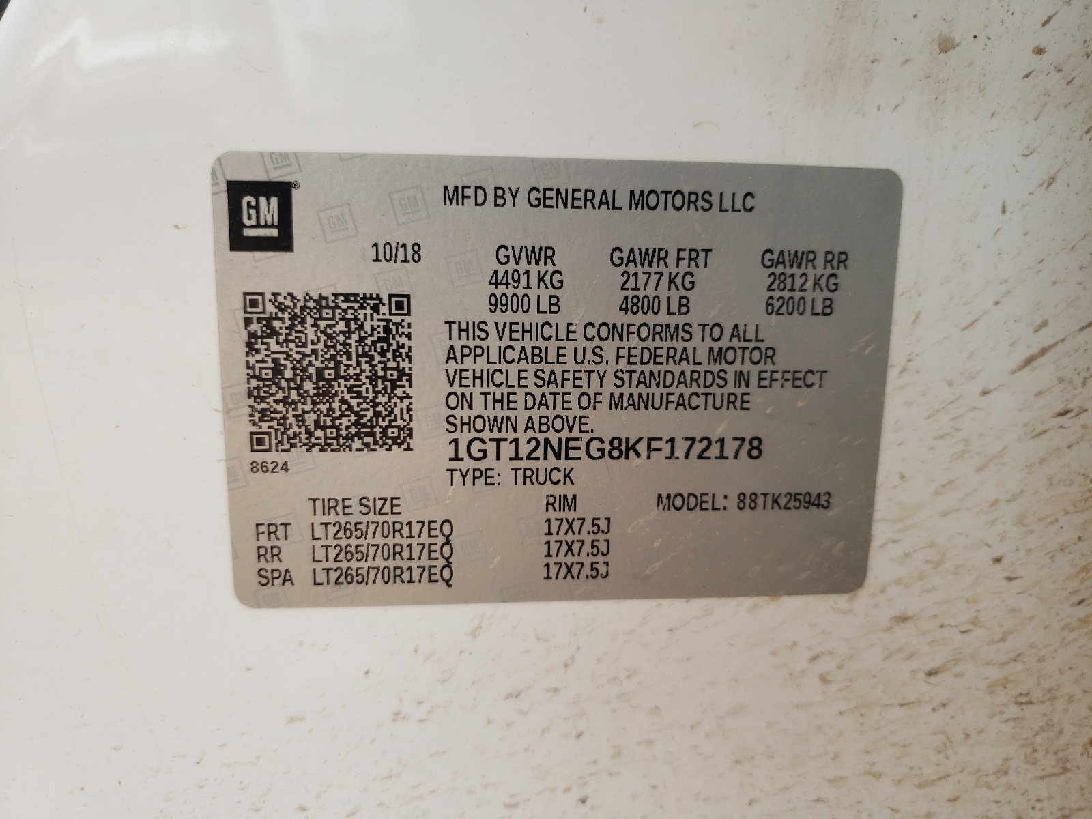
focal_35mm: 26
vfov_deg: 53.1
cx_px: 546
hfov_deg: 67.3
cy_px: 410
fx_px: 820
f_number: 1.5
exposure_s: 1/417
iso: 50
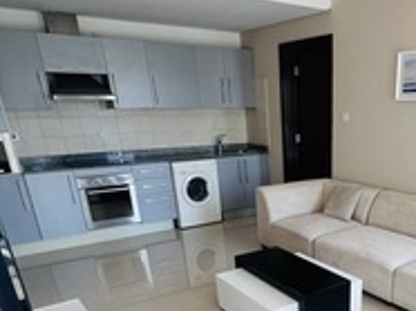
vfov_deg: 40.3
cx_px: 319
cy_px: 288
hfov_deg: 53.9
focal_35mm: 32
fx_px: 384
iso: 64
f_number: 1.8
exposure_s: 1/100
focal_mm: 1.57
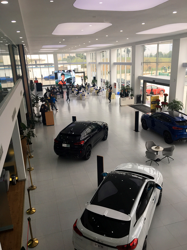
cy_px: 125
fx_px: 209
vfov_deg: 61.7
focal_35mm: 29
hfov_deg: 48.2
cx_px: 94
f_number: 2.2
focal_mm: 4.15
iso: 32
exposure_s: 1/100
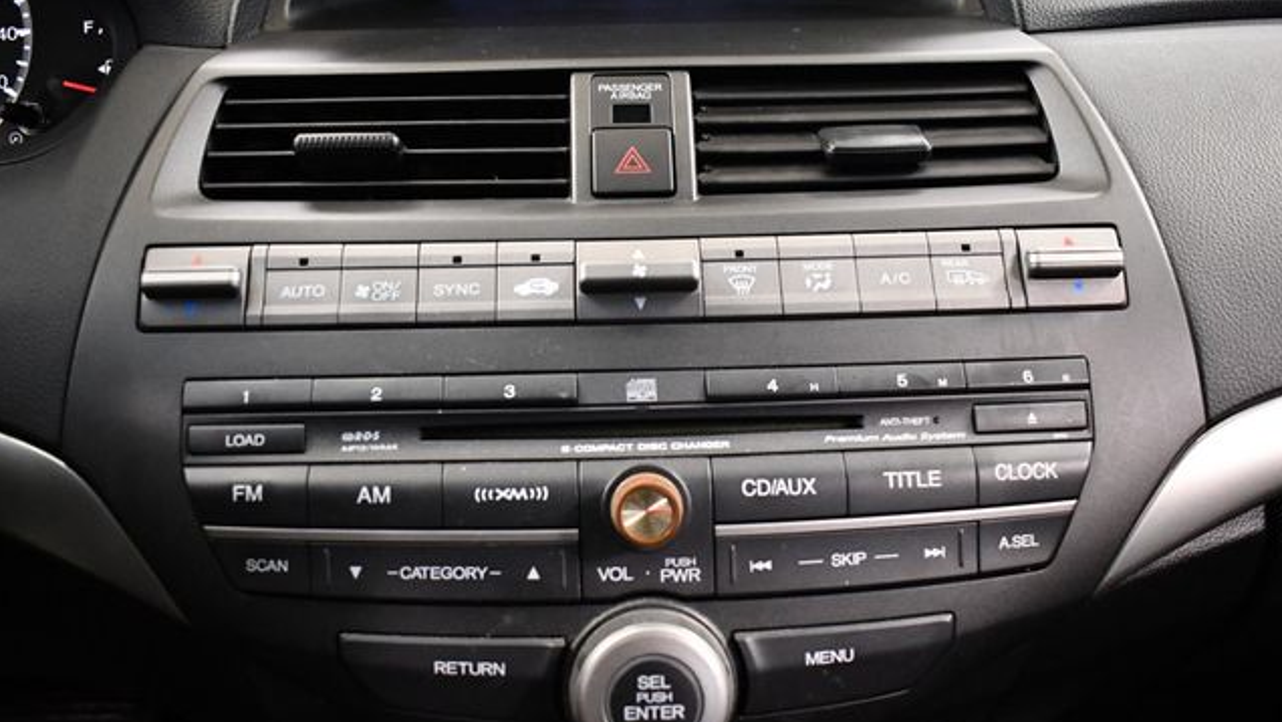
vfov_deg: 31.2
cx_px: 643
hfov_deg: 52.8
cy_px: 409
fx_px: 1292
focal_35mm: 38
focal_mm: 18
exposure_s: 1/100
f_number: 3.5
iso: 3200
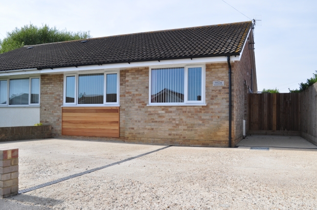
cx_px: 158
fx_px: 290
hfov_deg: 57.3
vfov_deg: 39.9
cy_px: 105
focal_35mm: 33
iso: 200
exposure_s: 1/160
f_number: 11
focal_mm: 22
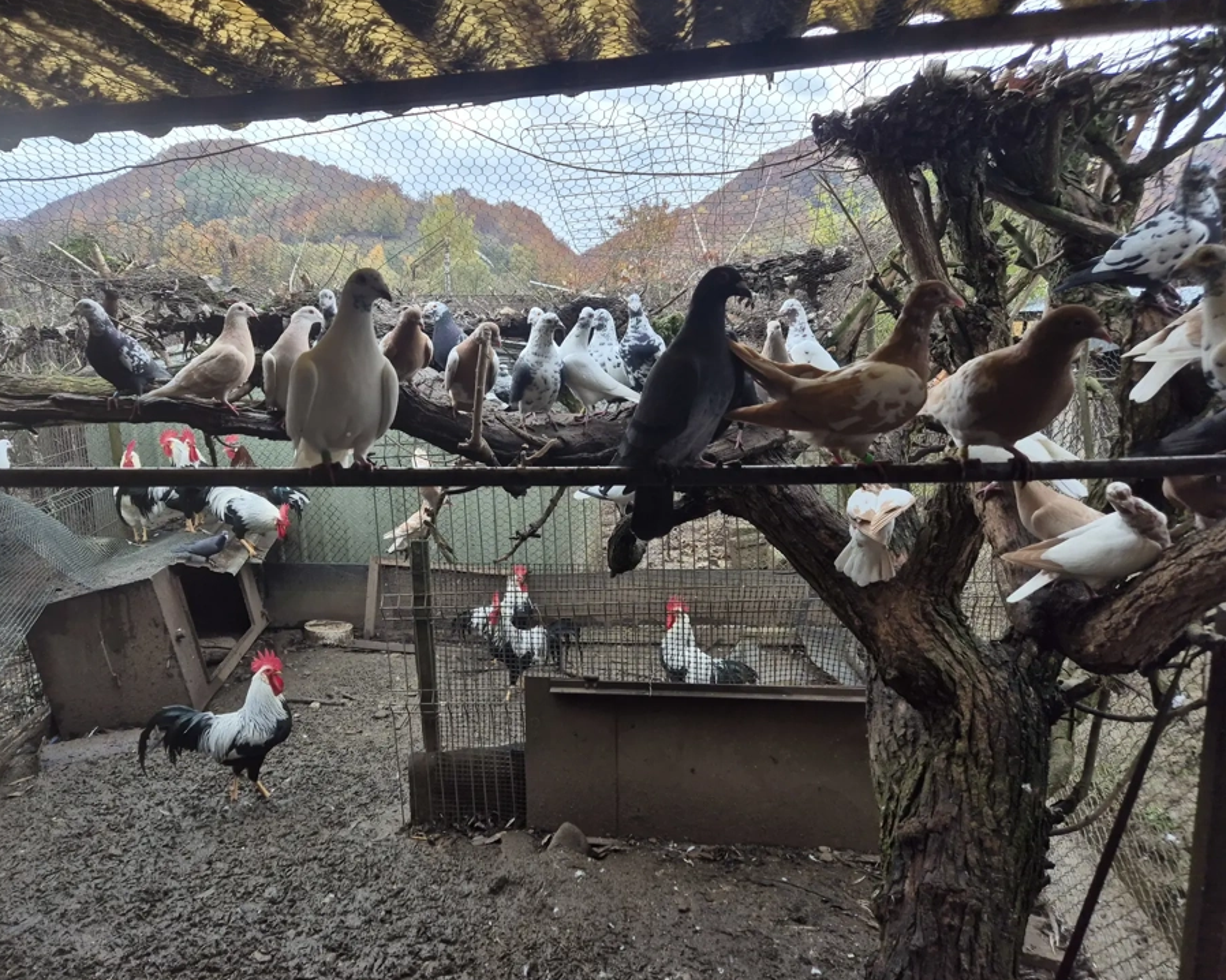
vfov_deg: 56.8
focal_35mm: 25
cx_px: 545
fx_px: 907
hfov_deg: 67.9
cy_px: 508
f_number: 1.8
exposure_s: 1/180
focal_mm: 5.4
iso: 32
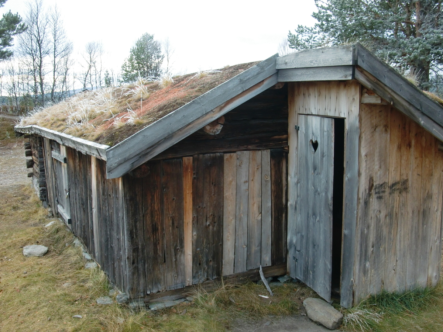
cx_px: 222
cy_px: 166
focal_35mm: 38
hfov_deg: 49.0
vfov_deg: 37.7
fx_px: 486
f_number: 3.9
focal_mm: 6.66
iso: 80
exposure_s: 1/60
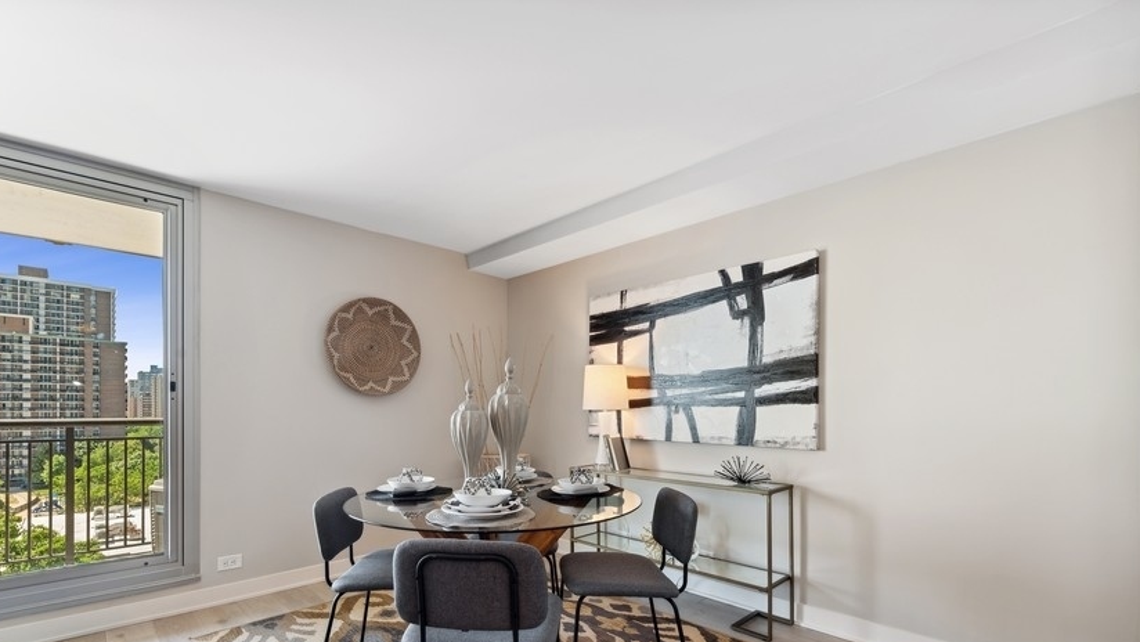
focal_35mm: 16
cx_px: 537
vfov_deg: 65.8
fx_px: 484
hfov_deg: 99.2
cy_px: 412
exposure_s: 1/6
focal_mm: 14
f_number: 9
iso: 100
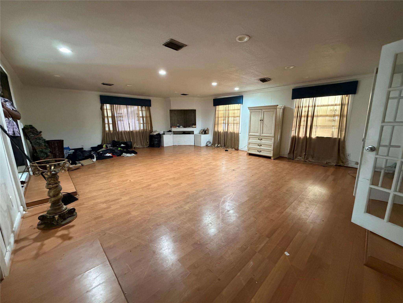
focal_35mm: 14
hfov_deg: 102.1
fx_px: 163
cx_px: 202
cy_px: 152
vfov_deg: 85.7
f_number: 2.2
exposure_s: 1/60
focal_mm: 2.22
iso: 800
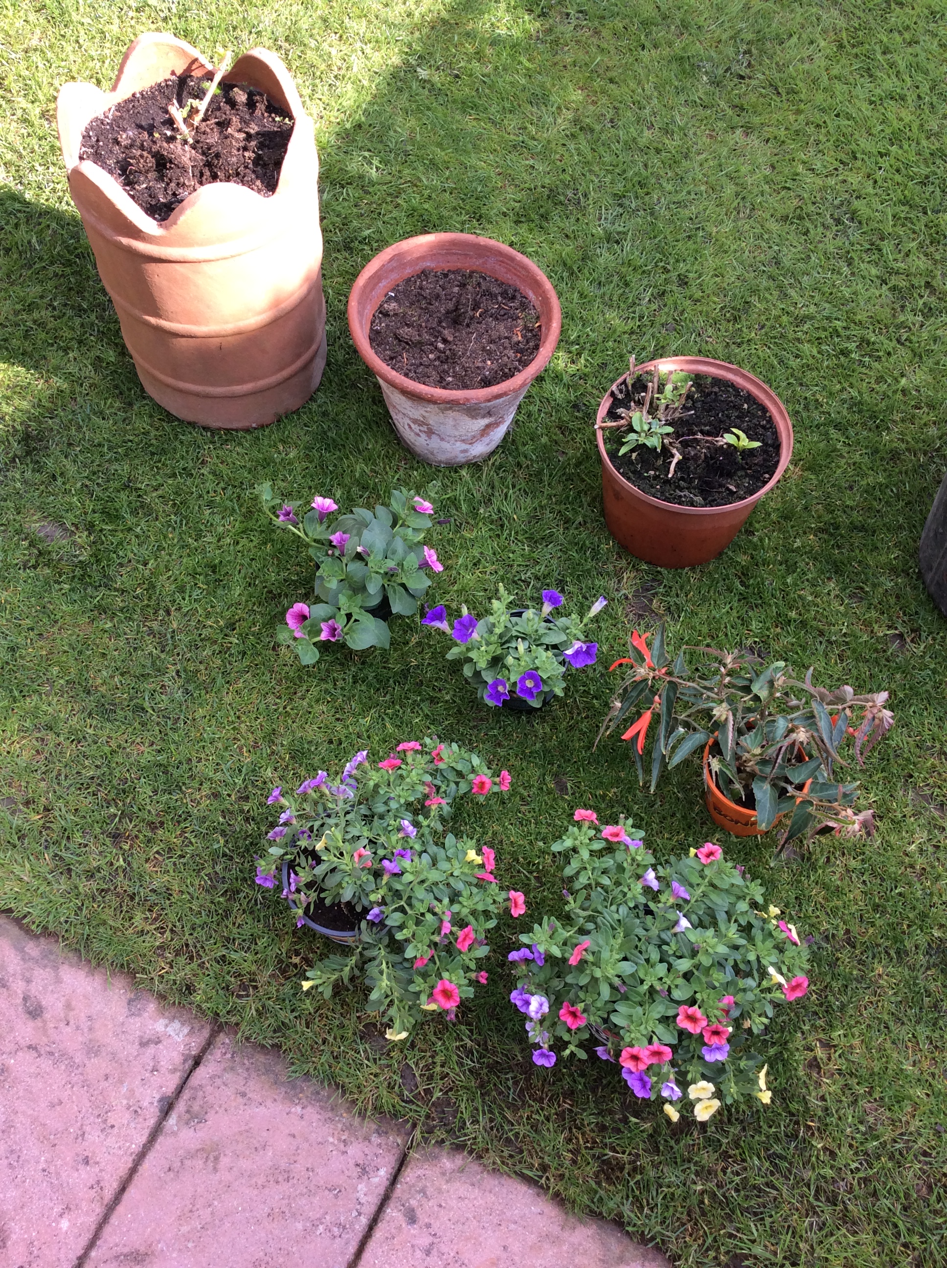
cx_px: 474
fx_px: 1170
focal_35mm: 32
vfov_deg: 56.9
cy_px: 634
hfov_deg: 44.1
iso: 32
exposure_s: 1/185
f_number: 2.4
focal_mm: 3.3
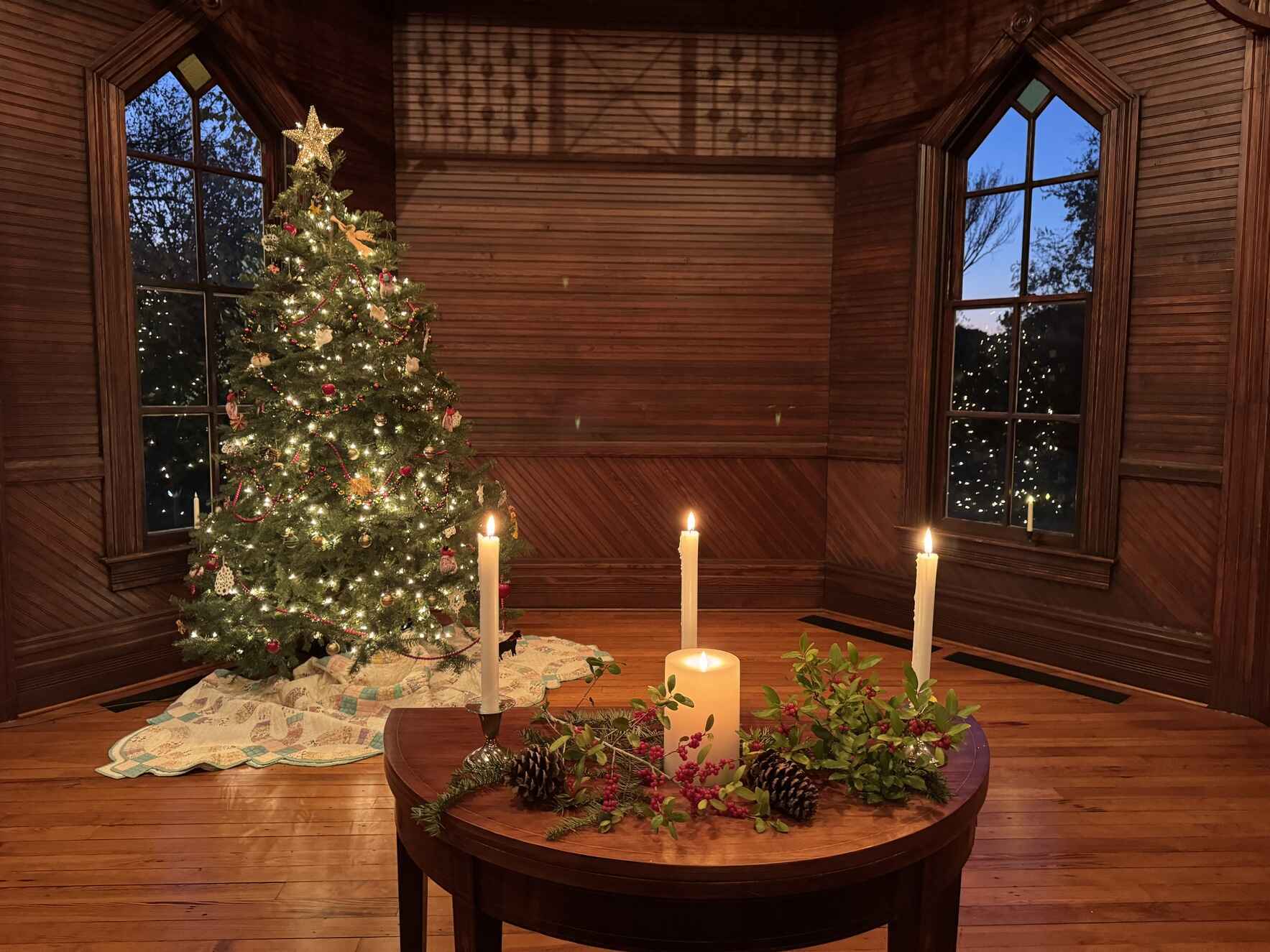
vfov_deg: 56.8
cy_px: 476
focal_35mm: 24
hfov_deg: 71.6
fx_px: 880
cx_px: 635
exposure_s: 1/30
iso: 800
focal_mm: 6.76
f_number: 1.78
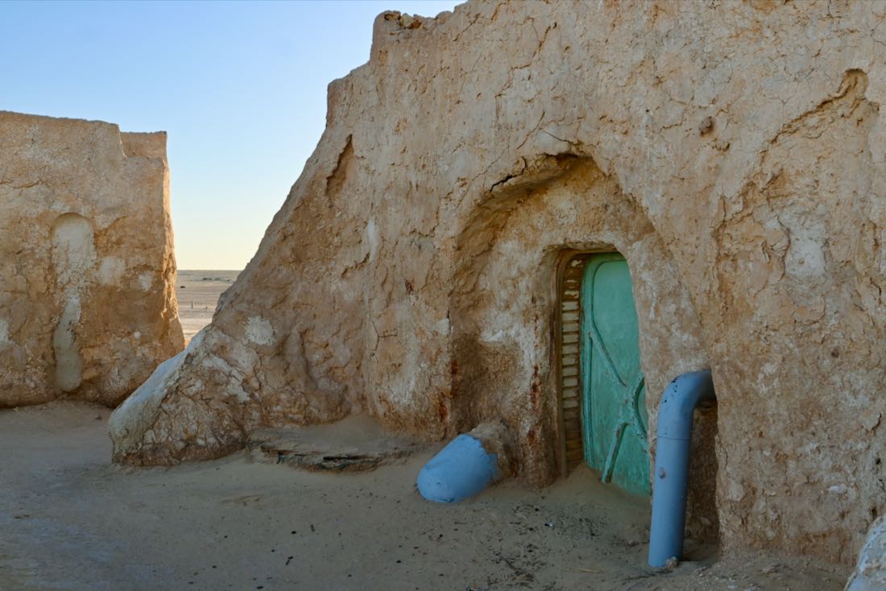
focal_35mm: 36
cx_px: 443
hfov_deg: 53.1
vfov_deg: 36.9
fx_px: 886
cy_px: 296
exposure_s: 1/250
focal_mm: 24
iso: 200
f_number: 5.6
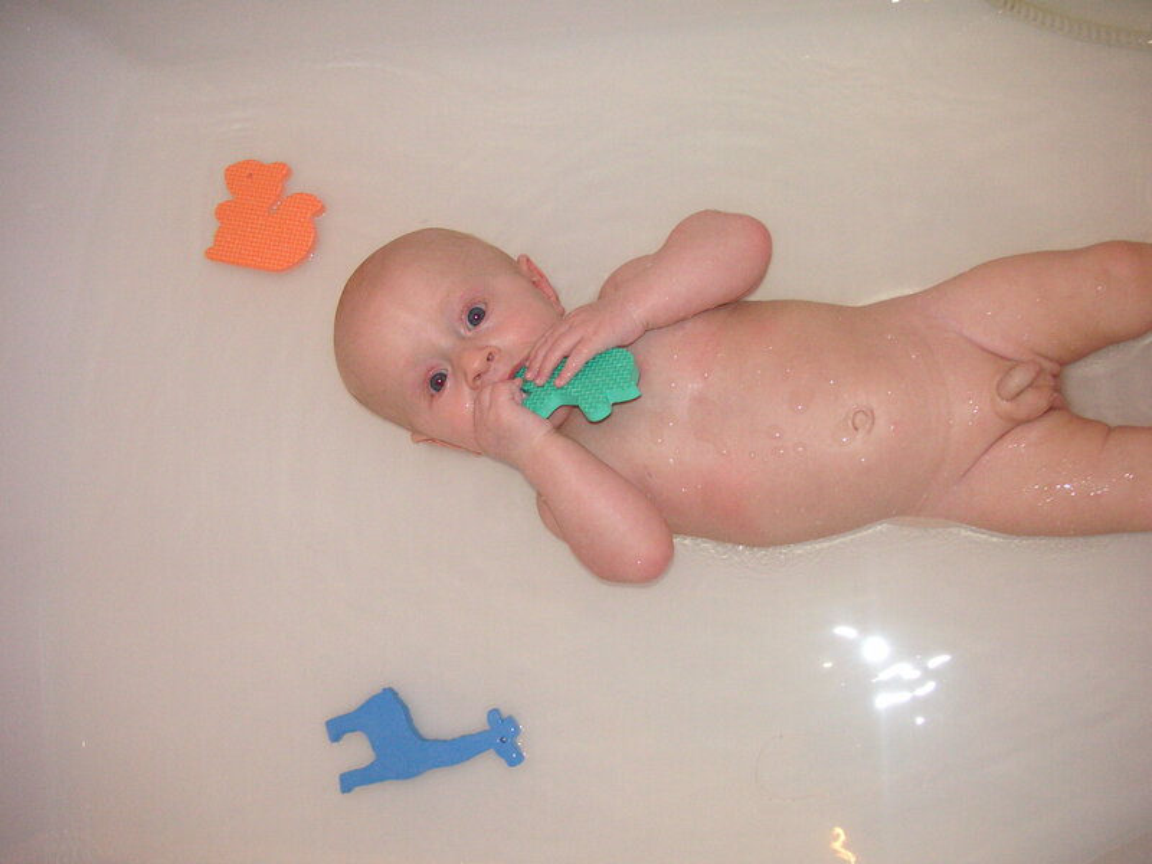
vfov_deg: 38.7
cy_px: 432
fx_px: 1231
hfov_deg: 50.1
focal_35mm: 37
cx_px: 576
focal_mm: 6.1
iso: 160
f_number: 2.8
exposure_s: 1/45
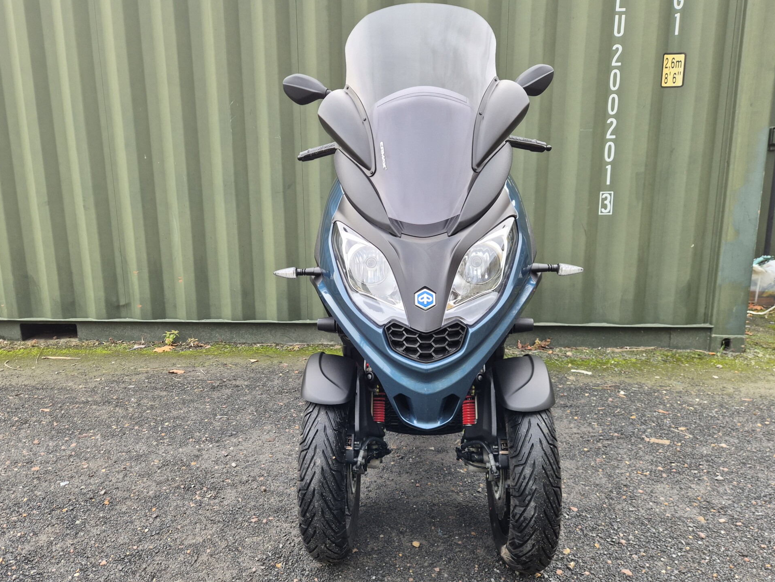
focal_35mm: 24
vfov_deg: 56.8
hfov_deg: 71.6
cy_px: 293
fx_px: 537
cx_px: 376
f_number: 1.8
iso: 125
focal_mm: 5.4
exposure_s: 1/180
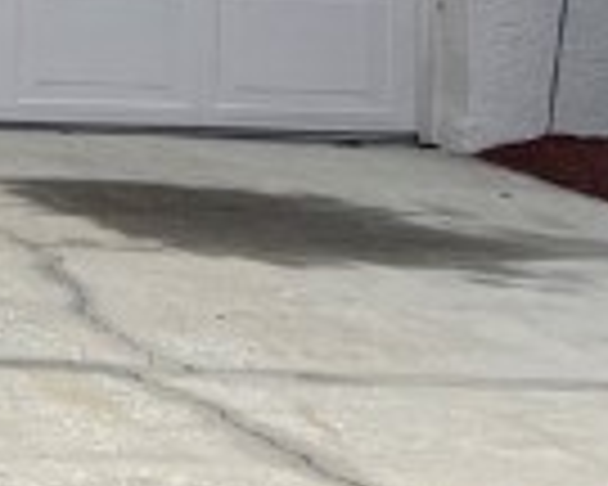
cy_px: -310
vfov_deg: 7.8
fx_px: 3473
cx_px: -1351
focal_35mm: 193
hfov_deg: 8.2
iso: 50
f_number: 1.6
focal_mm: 5.1
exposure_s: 1/3135
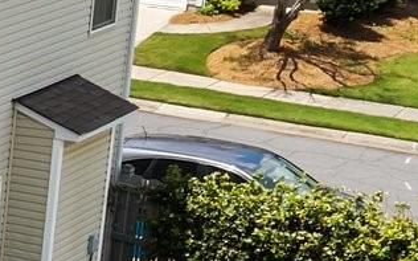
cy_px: 435
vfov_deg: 7.7
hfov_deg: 11.6
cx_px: -372
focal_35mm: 165
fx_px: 1878
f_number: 1.8
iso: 130
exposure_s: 1/3000
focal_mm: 8.67
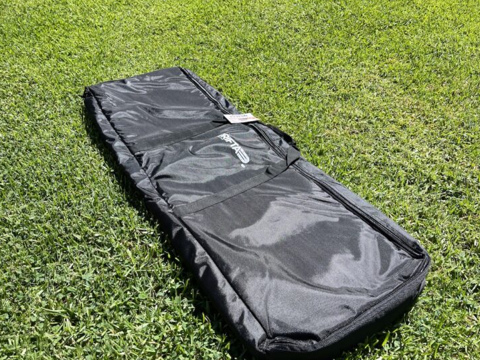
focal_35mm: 29
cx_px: 222
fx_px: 402
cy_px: 181
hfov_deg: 61.6
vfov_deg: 48.2
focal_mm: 5.1
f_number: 1.6
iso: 32
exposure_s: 1/1689
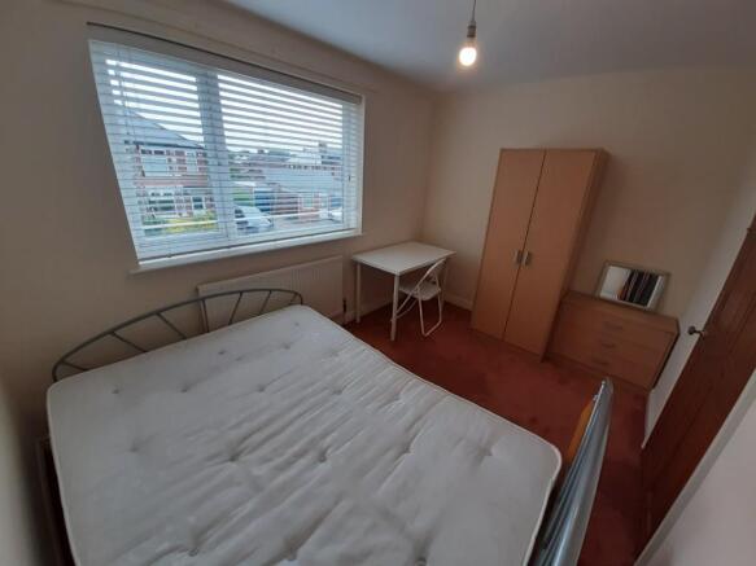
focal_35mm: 13
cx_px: 378
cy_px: 283
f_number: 2.2
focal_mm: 1.42
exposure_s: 1/100
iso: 64
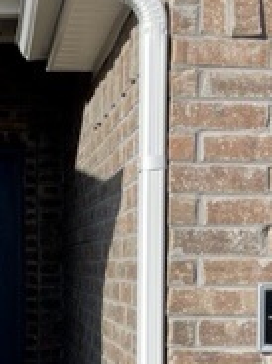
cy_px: 286
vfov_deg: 21.3
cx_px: -16
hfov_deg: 15.8
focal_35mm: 91
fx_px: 955
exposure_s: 1/3257
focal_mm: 5.1
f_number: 1.6
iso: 32
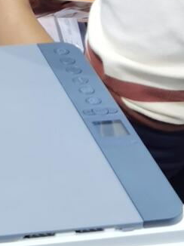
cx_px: -125
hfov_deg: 7.3
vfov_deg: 9.5
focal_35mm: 199
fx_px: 1412
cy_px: -177
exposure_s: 1/60.2
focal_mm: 6.71
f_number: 1.9
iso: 50
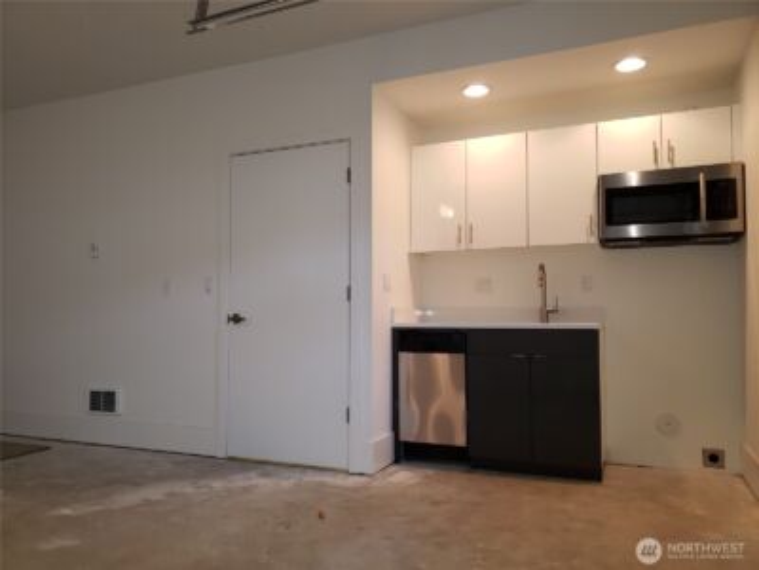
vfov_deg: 53.1
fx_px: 570
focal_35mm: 26
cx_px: 380
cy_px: 285
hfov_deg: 67.3
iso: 100
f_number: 1.5
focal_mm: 4.3
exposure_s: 1/30
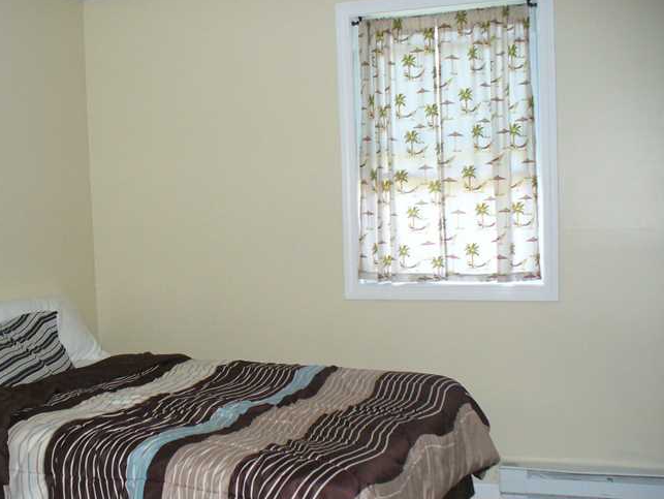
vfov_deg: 31.5
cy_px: 288
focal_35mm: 46
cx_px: 259
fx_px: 883
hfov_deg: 41.0
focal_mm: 6.1
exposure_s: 1/30
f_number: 2.8
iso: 200
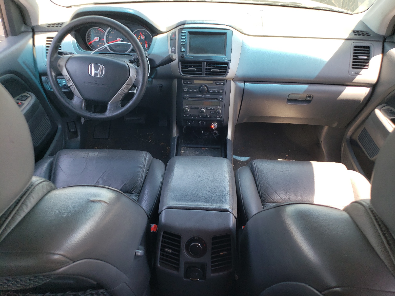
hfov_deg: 67.3
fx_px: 297
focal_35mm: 26
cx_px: 198
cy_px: 148
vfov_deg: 53.1
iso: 50
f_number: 1.5
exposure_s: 1/156
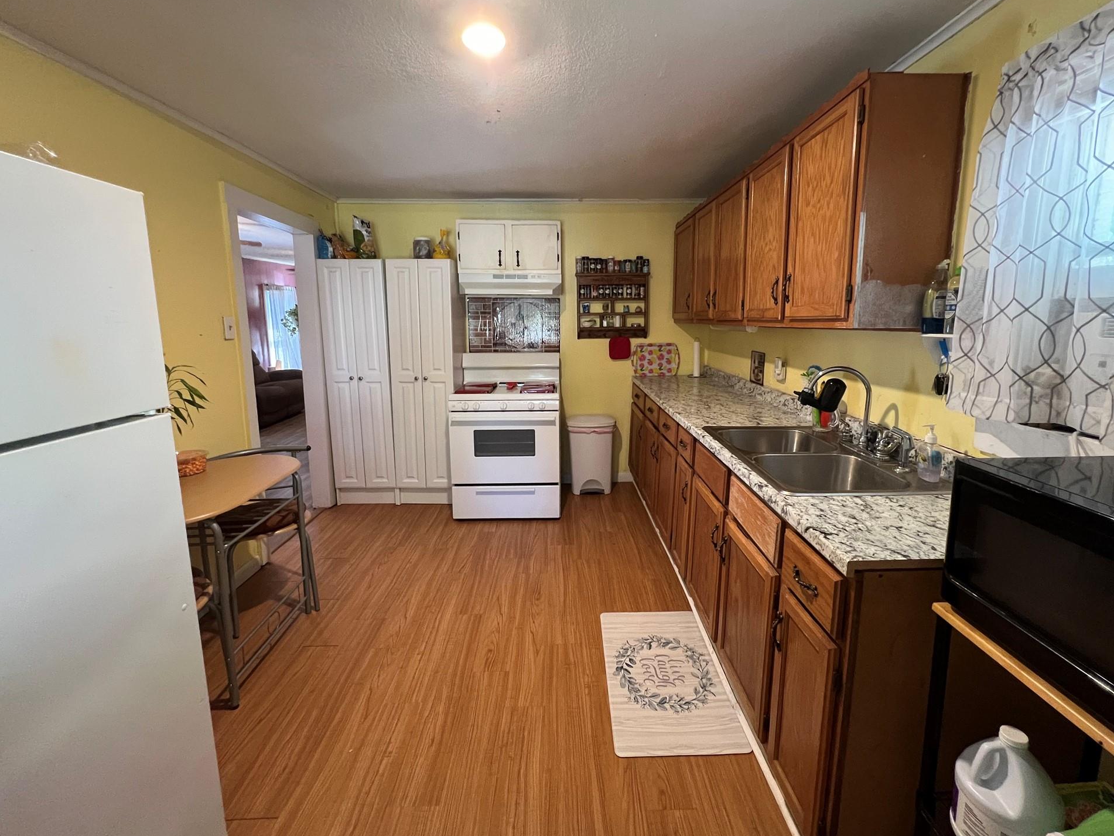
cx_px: 580
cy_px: 395
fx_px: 450
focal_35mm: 14
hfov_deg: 102.0
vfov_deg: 85.6
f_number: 1.8
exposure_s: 1/60
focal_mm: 1.57
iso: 400
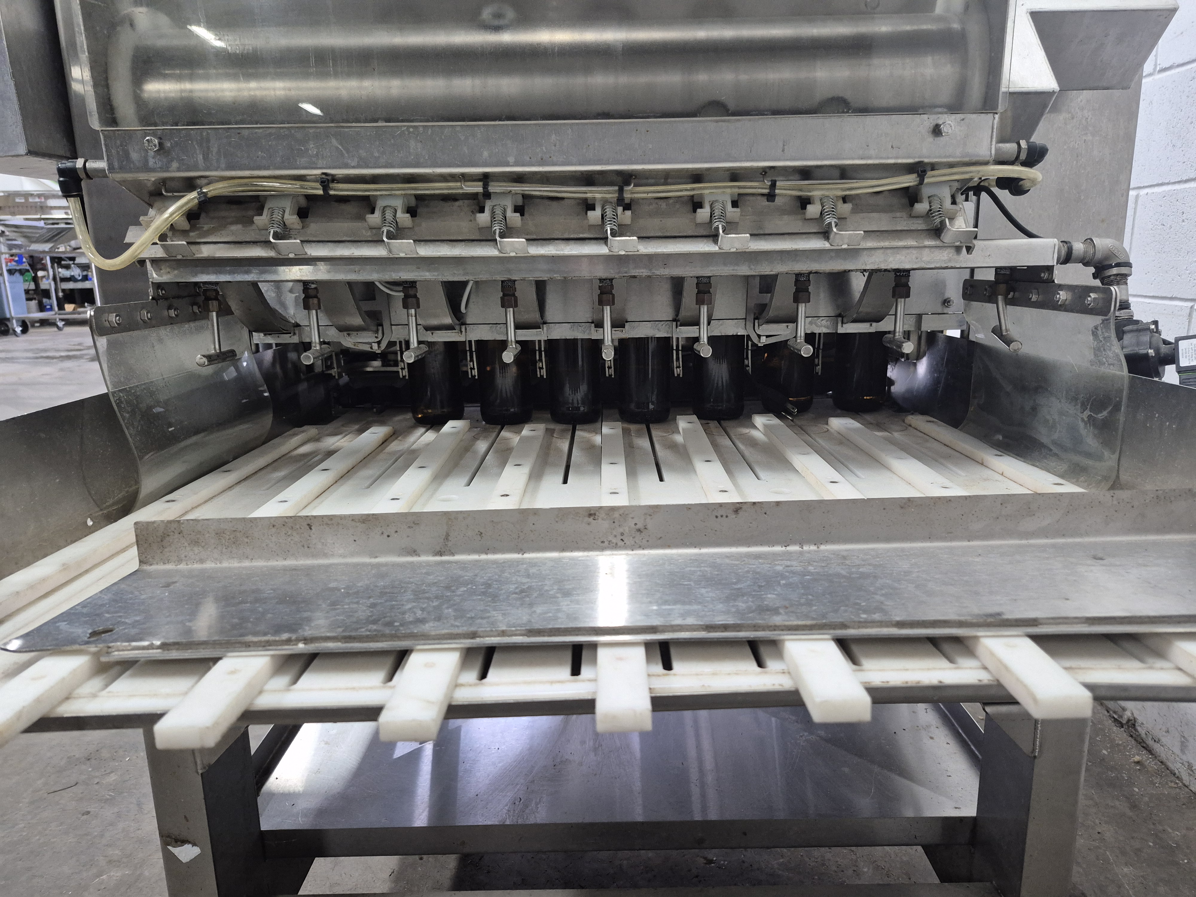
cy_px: 448
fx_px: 795
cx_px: 598
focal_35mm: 23
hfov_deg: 73.9
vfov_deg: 58.9
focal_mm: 5.4
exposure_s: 1/120
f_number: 1.8
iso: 500
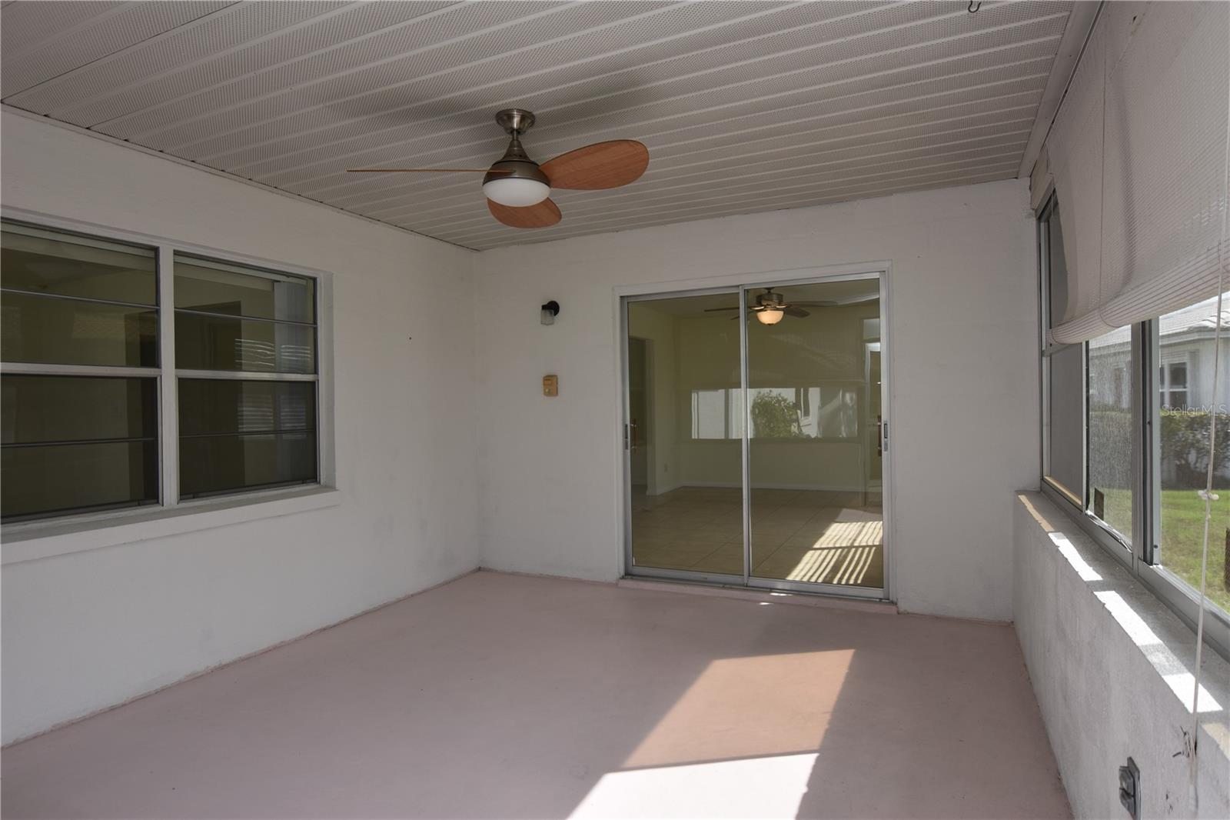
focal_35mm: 20
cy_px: 410
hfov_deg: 85.4
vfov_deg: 63.2
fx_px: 666
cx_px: 615
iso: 100
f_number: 6.3
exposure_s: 1/160
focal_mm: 13
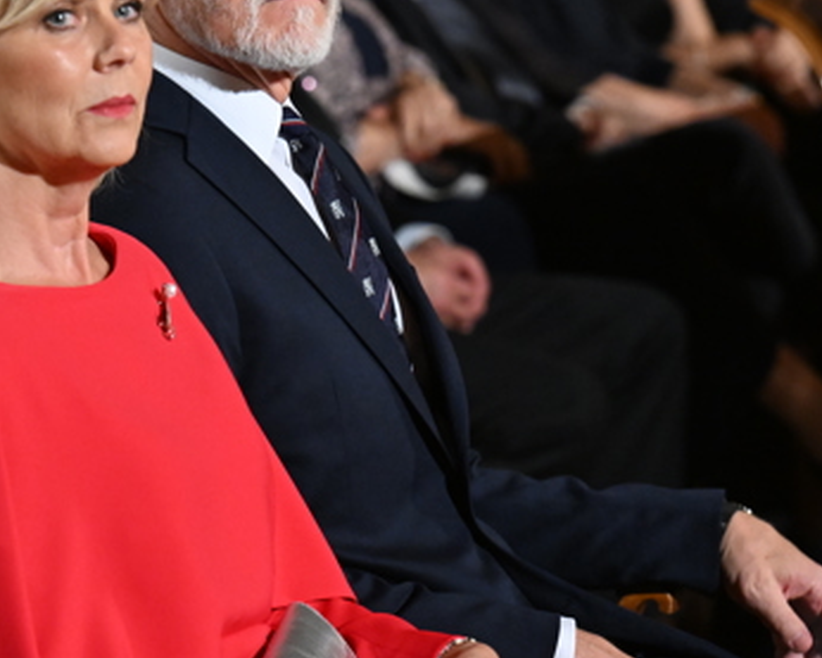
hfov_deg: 6.9
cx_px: 325
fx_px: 6838
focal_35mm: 281
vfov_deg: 5.5
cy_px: 257
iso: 5000
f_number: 5
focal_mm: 150
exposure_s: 1/200
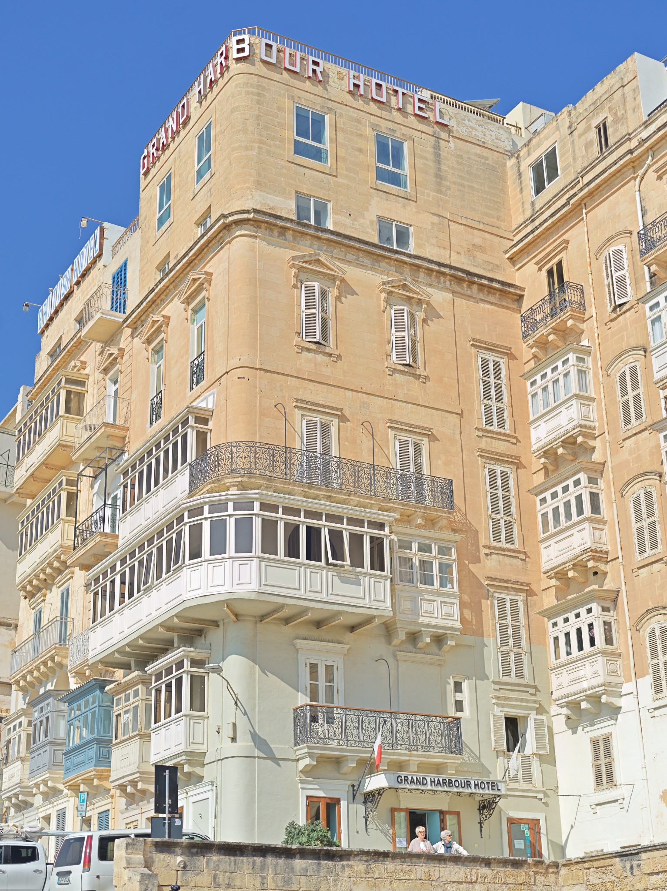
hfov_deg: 28.5
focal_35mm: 51
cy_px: 446
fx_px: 1311
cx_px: 334
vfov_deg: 37.5
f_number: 2.8
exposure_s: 1/2000
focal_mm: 65
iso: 400
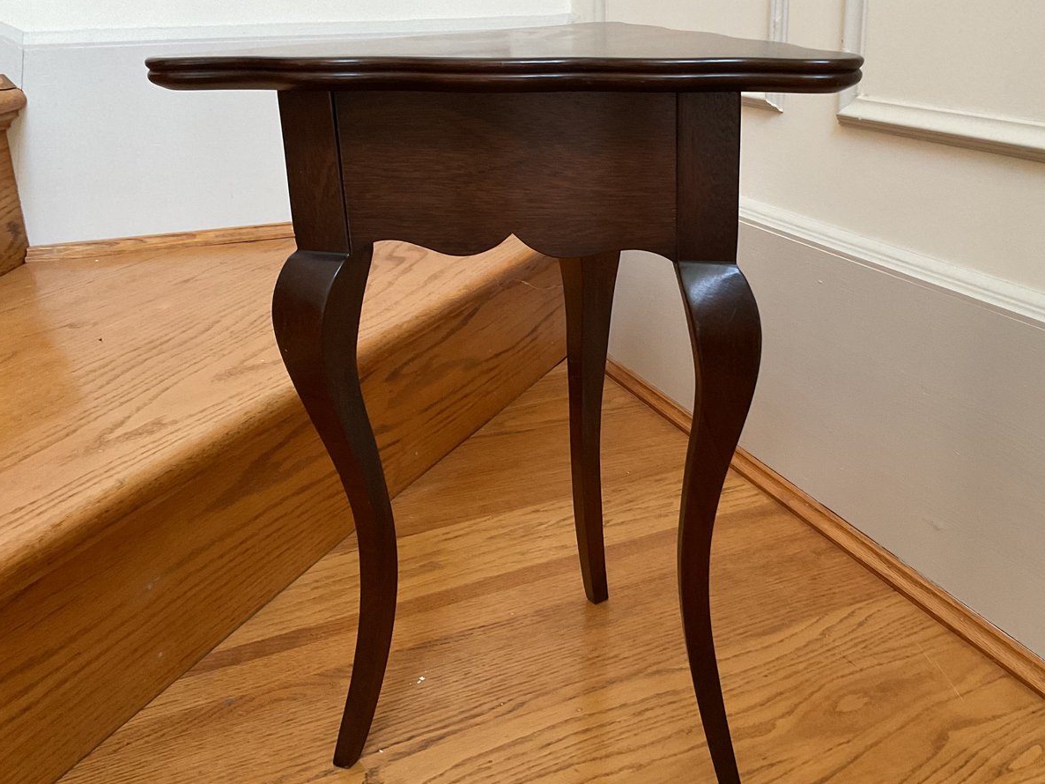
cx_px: 598
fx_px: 1117
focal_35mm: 37
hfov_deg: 50.0
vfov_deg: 38.7
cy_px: 392
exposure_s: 1/60
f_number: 1.8
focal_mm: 3
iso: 160
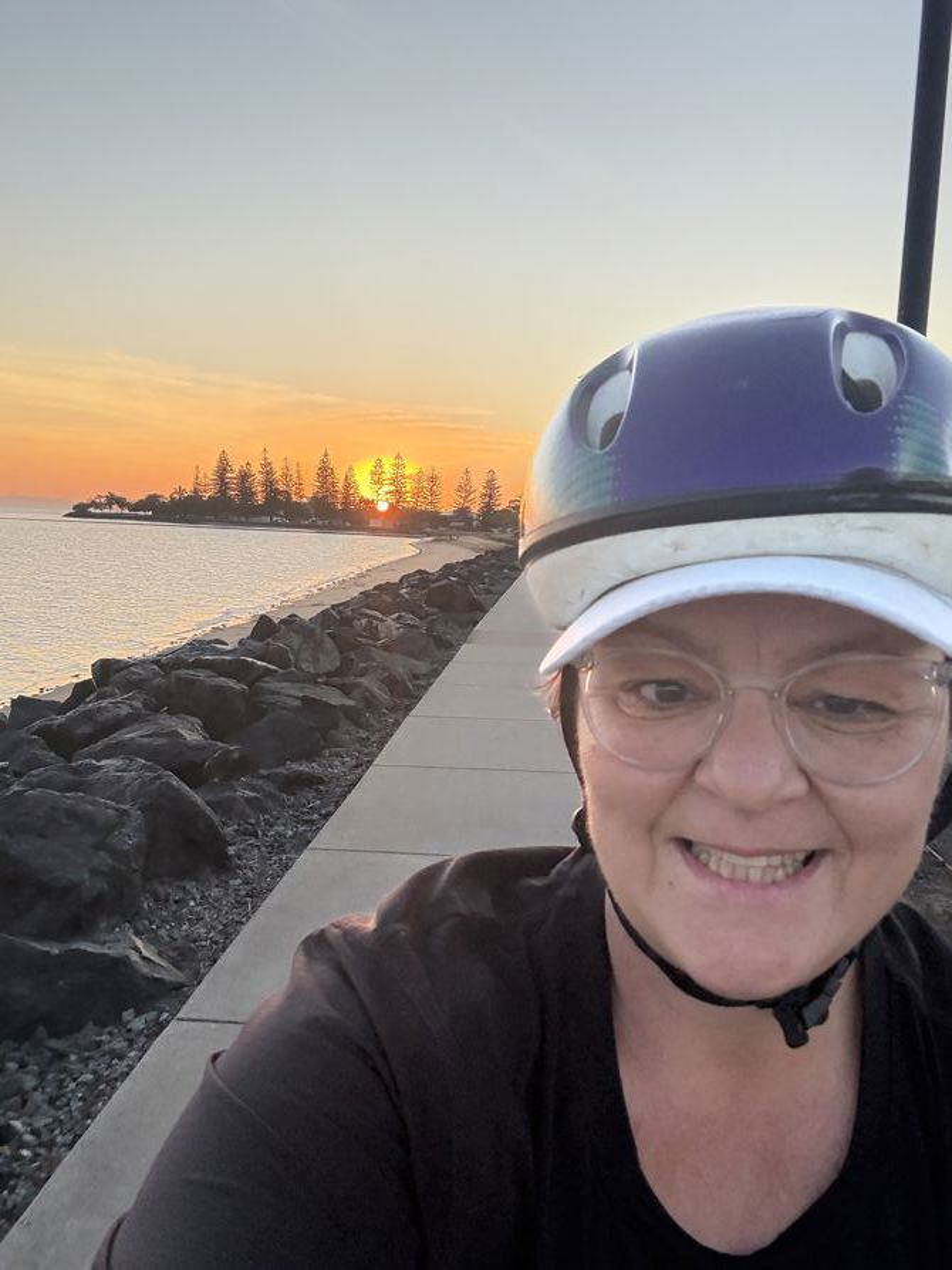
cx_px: 476
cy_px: 635
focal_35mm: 30
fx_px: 1100
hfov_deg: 46.8
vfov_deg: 60.0
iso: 50
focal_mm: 2.69
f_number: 1.9
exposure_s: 1/243
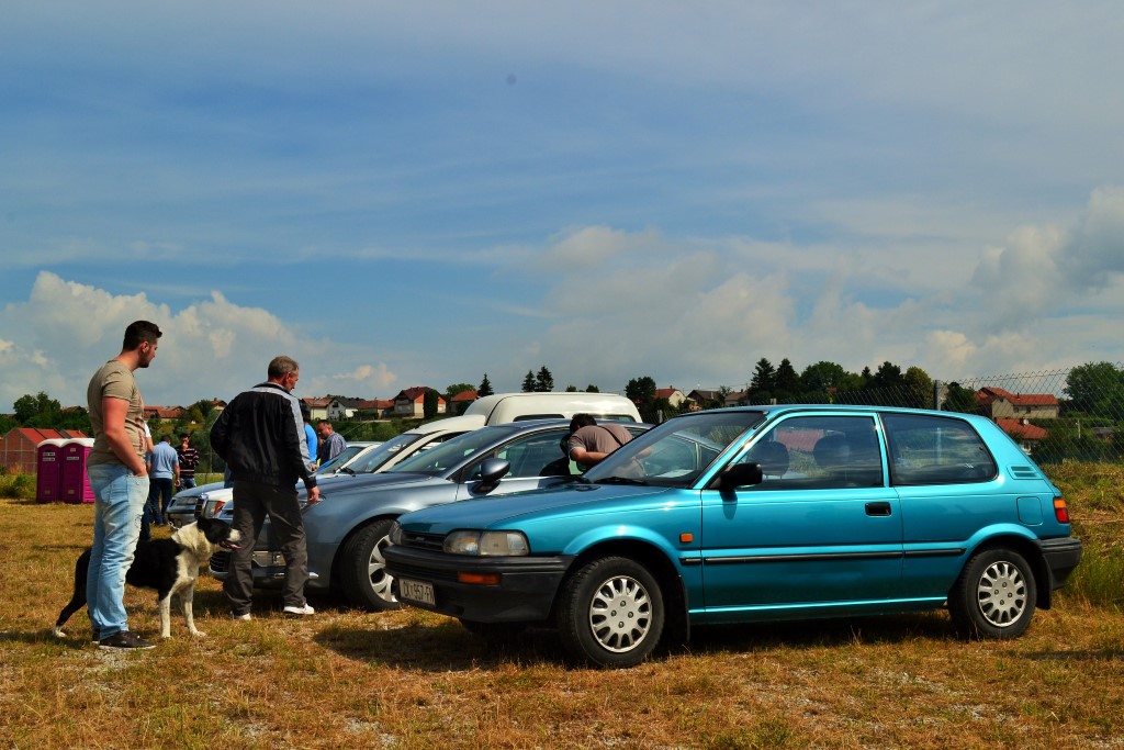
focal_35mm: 42
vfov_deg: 31.9
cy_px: 375
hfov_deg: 46.4
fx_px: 1311
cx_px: 562
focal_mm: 28
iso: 220
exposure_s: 1/500
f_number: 11
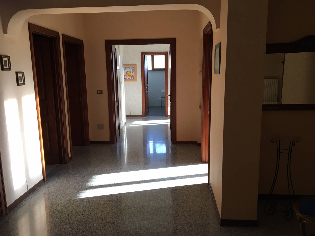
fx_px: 264
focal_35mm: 29
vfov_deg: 48.2
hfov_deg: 61.7
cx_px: 158
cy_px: 118
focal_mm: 4.15
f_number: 2.2
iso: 40
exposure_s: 1/33
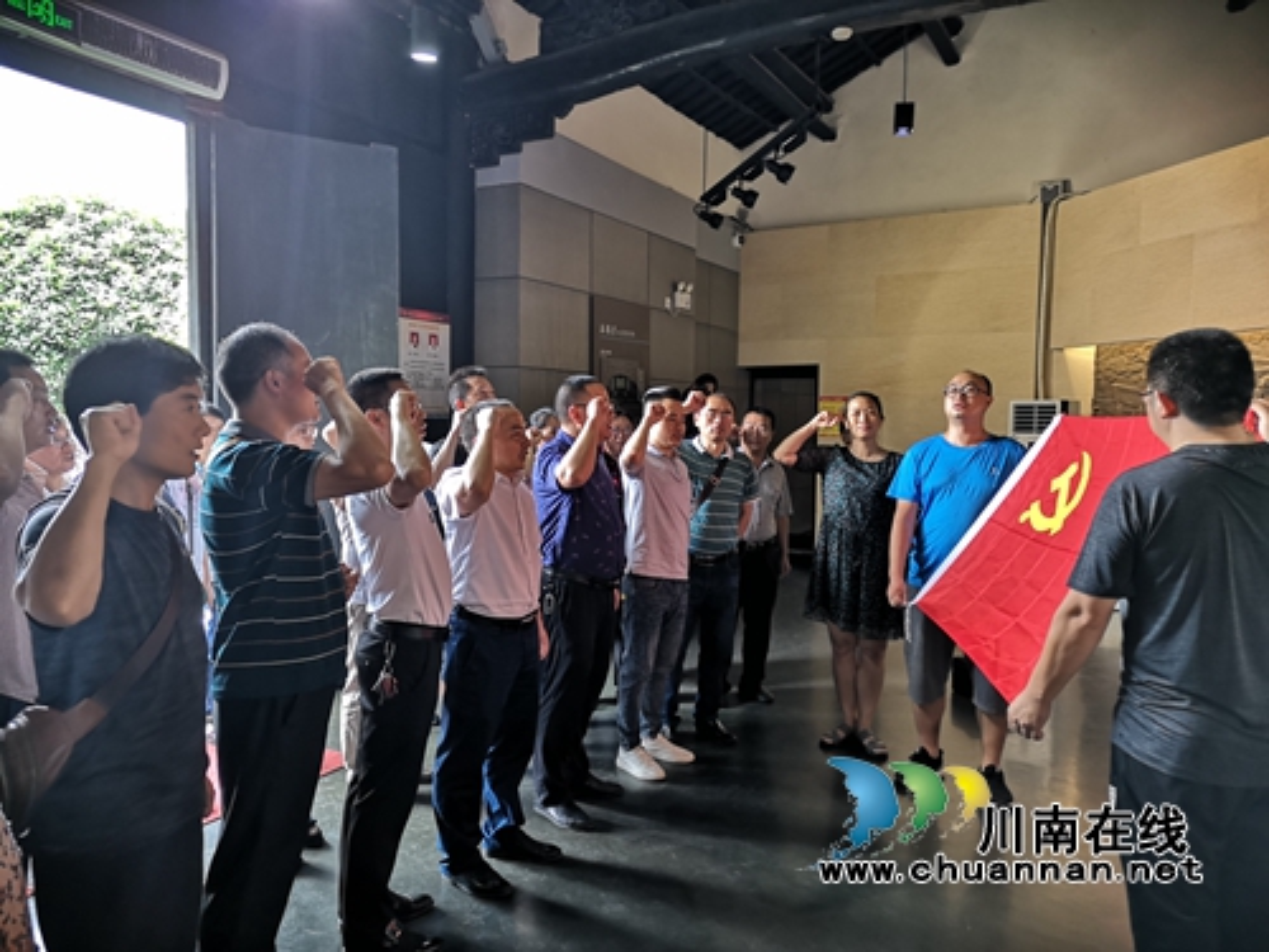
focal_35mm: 26
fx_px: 953
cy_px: 476
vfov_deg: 53.1
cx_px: 634
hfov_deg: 67.3
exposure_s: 1/25
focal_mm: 4.75
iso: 320
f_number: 1.8
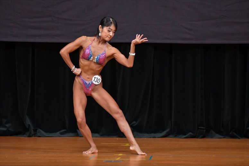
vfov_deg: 4.4
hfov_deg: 6.5
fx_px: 2178
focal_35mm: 315
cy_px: 83
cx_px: 124
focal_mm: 210
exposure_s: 1/400
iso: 4000
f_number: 5.6
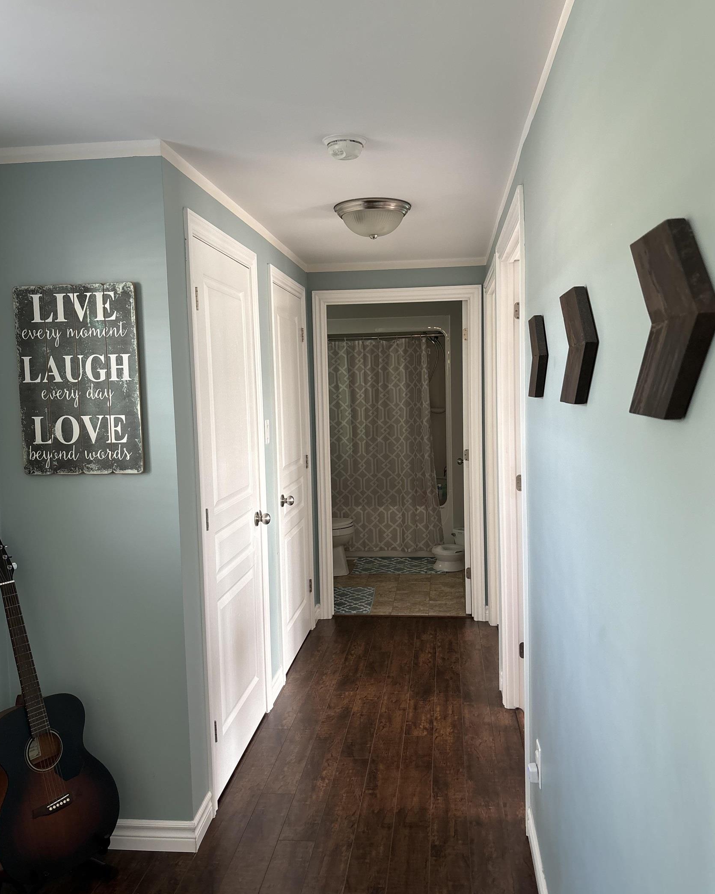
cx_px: 359
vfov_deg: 62.2
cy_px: 432
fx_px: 740
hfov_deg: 51.5
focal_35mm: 28
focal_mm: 5.96
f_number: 1.6
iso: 100
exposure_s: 1/60
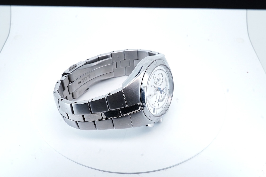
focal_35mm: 45
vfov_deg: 29.9
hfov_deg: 43.6
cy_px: 88
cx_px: 133
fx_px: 332
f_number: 22
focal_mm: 30
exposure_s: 1/1600
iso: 2500
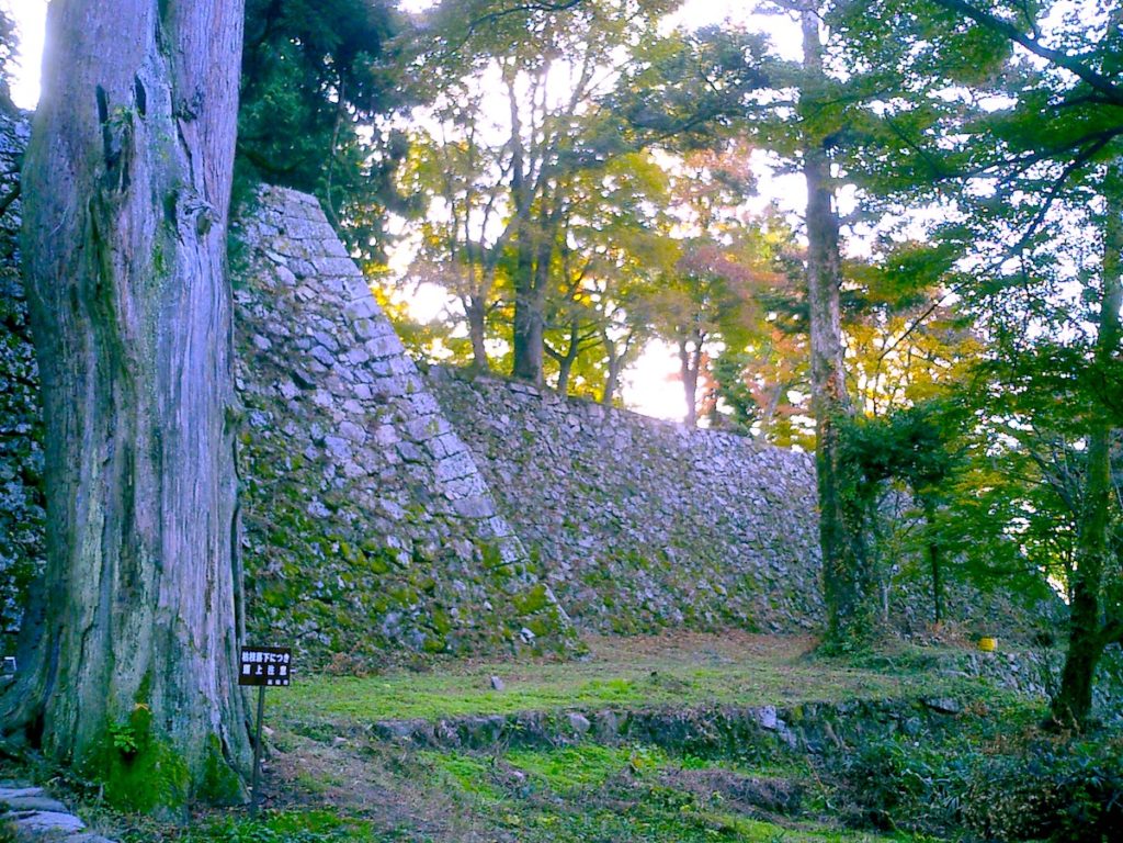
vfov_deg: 39.7
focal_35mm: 36
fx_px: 1168
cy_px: 422
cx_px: 562
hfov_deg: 51.4
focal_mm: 7.5
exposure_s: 1/60
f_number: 3.2
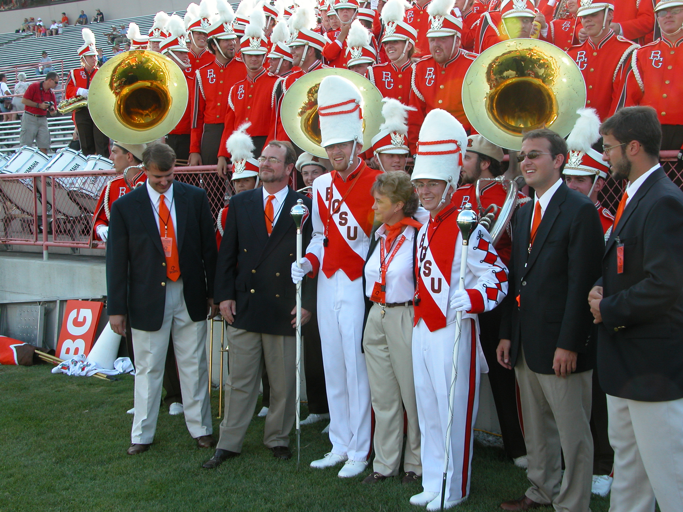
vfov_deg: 31.5
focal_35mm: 46
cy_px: 256
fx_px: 908
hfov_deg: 41.2
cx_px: 342
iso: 100
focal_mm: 11.6
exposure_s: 1/123
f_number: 4.7
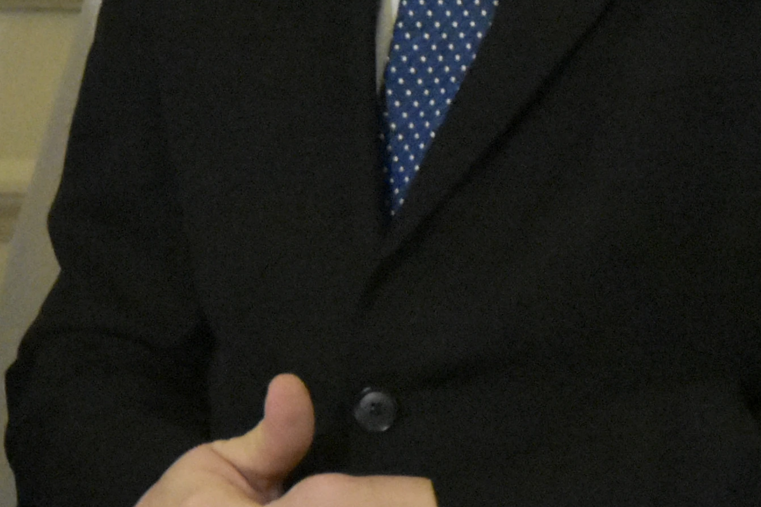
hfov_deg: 4.9
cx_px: -218
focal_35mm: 416
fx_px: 8793
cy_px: -53
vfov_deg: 3.3
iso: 9000
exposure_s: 1/250
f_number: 5.3
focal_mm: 62
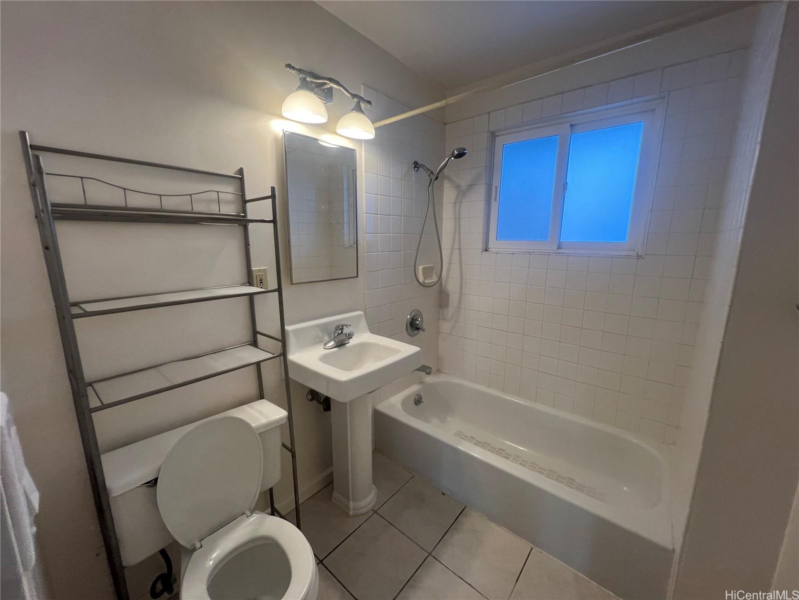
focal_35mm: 13
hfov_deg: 106.2
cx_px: 400
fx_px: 300
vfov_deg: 89.9
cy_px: 300
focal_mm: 1.57
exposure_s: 1/120
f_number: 1.8
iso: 100
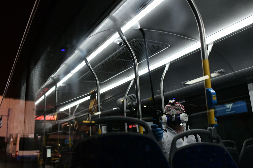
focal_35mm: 35
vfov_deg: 37.8
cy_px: 84
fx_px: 246
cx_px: 126
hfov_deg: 54.4
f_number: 2.8
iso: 6400
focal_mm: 35
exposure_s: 1/250
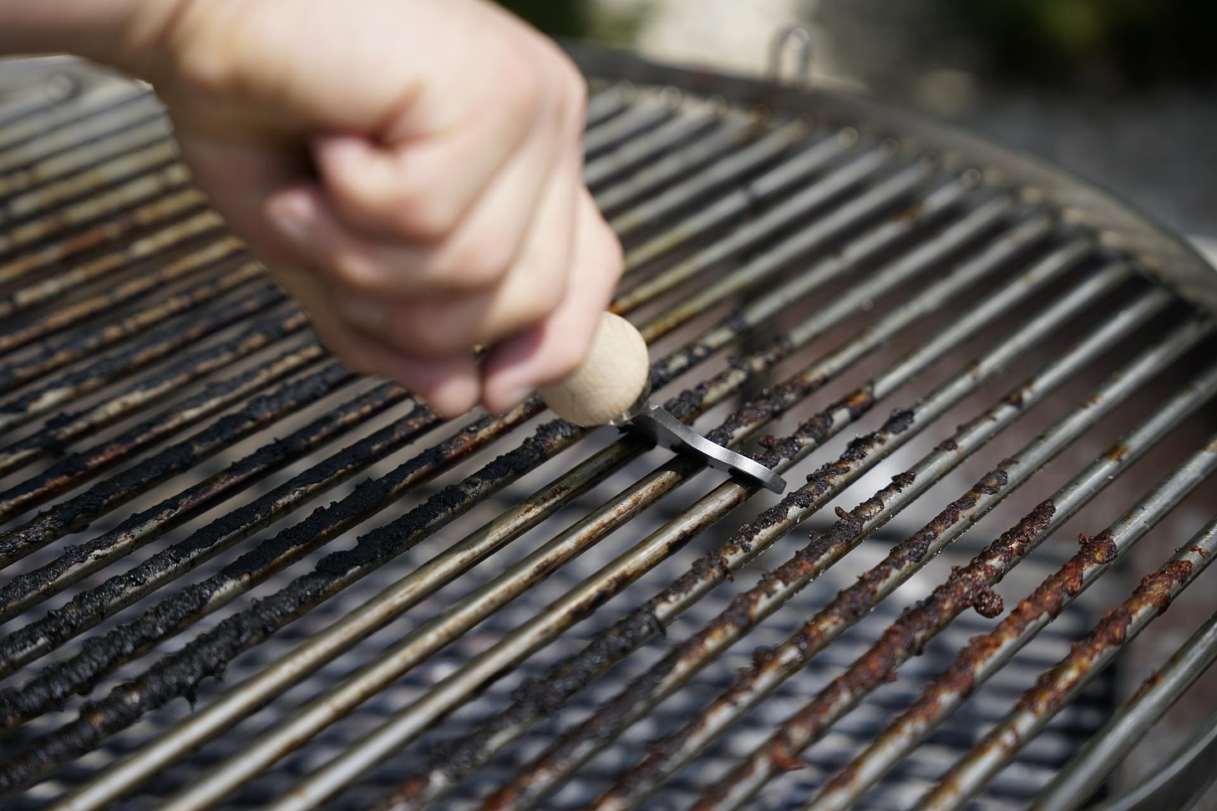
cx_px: 608
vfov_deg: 19.5
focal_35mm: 70
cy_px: 406
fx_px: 2366
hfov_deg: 28.8
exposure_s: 1/1000
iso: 125
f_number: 3.5
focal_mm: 70
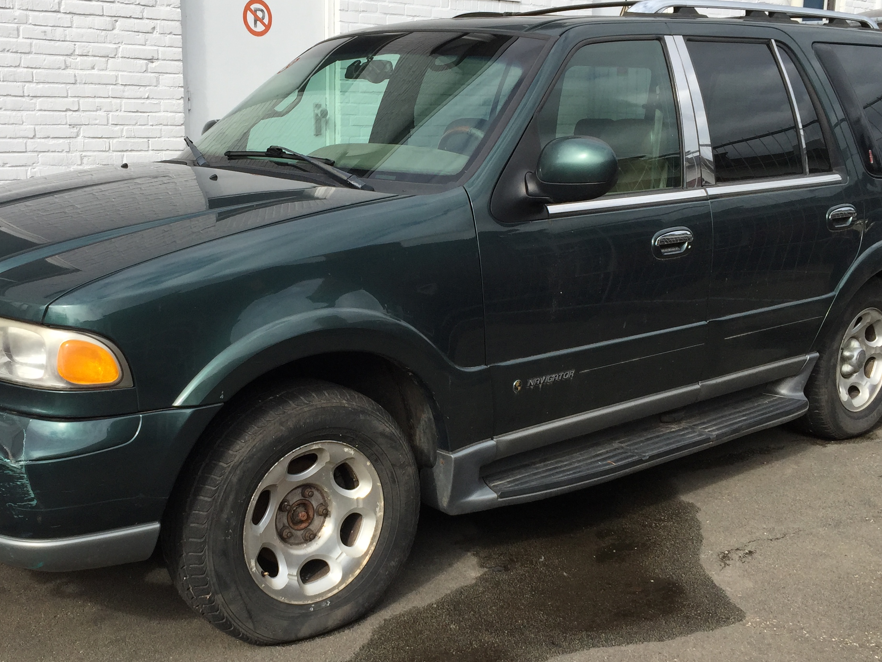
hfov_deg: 44.7
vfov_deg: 34.3
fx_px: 1070
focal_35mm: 42
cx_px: 372
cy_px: 356
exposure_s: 1/1276
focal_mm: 4.15
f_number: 2.2
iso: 32
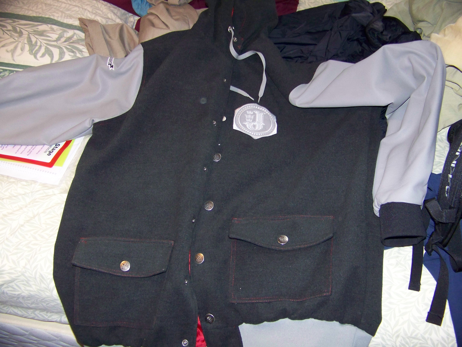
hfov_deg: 51.4
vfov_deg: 39.7
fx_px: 480
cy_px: 174
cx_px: 231
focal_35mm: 36
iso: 200
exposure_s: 1/30
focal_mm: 5.85
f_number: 2.8
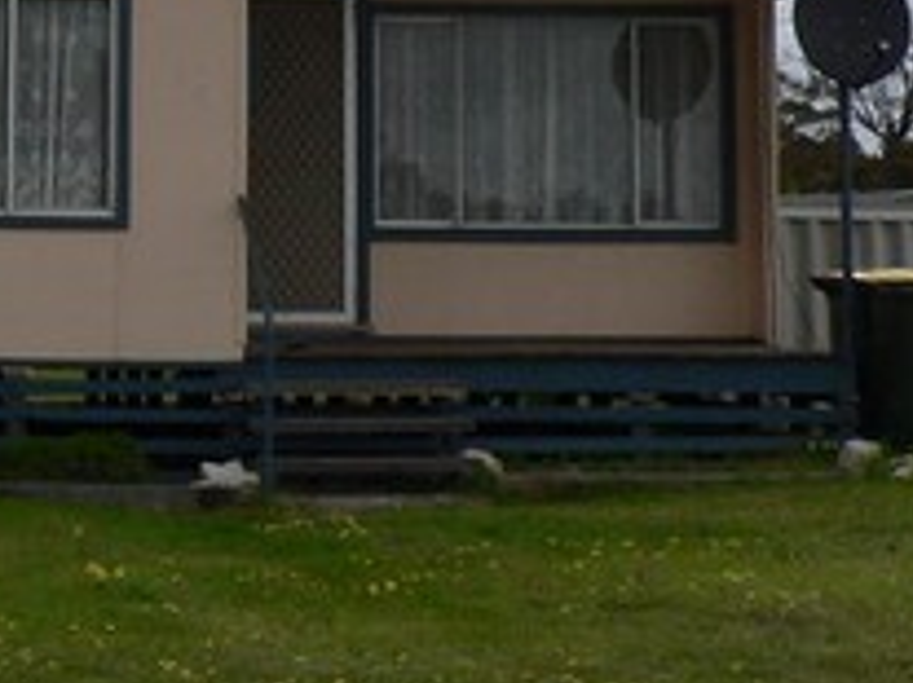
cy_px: -286
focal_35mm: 139
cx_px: -375
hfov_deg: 13.5
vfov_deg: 10.4
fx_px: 3664
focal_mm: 6
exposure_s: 1/250
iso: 80
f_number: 5.6
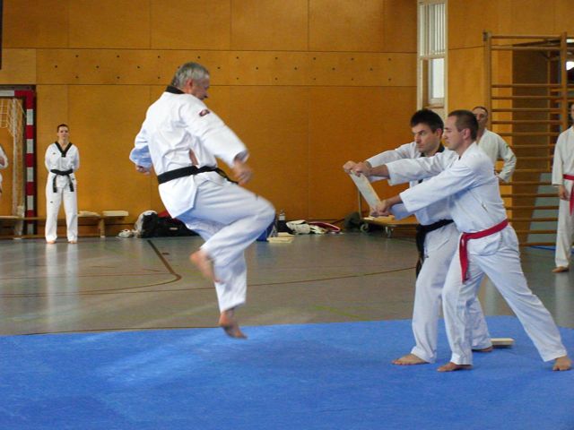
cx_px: 287
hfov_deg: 17.3
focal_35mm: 114
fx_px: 1890
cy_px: 215
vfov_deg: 13.0
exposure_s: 1/125
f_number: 5.1
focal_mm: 23.7
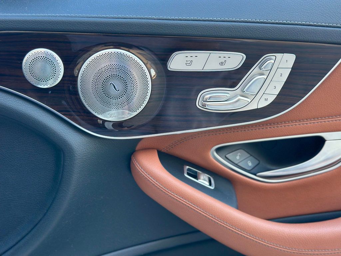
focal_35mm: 48
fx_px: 473
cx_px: 170
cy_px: 128
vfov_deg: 30.3
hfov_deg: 39.7
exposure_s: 1/219
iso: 80
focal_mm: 6.86
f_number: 1.78
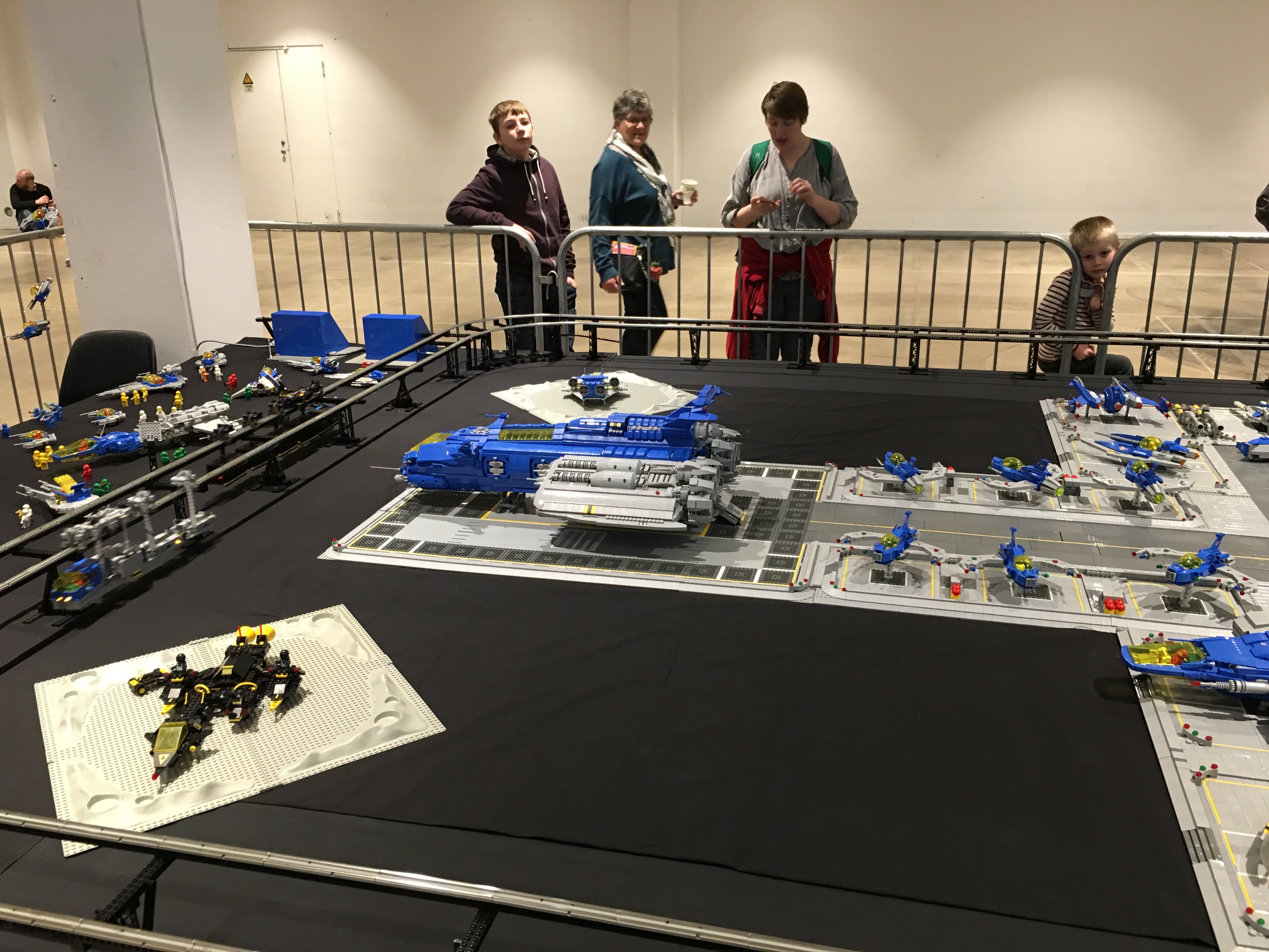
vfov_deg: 48.2
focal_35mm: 29
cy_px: 476
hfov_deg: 61.7
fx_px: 1063
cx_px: 634
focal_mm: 4.15
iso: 80
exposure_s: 1/17
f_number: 2.2
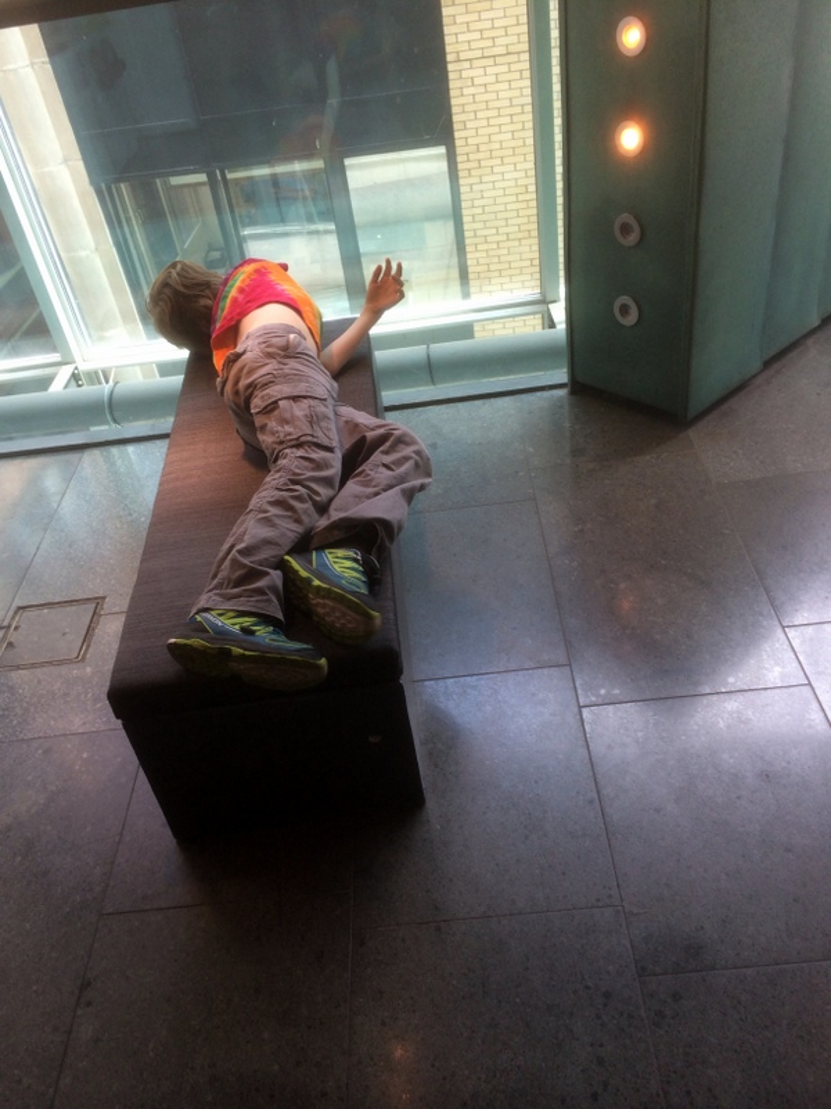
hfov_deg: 46.8
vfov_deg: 60.0
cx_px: 416
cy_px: 554
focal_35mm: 30
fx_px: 960
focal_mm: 4.12
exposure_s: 1/60
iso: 40
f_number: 2.2
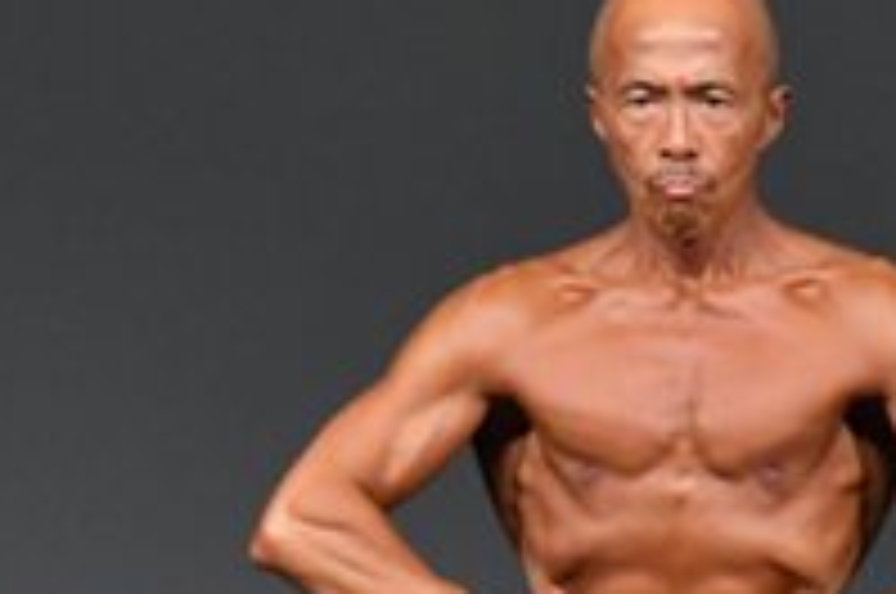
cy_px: 801
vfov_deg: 1.0
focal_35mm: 1344
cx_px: 606
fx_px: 33396
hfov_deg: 1.5
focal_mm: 230
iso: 4000
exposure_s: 1/400
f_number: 5.6
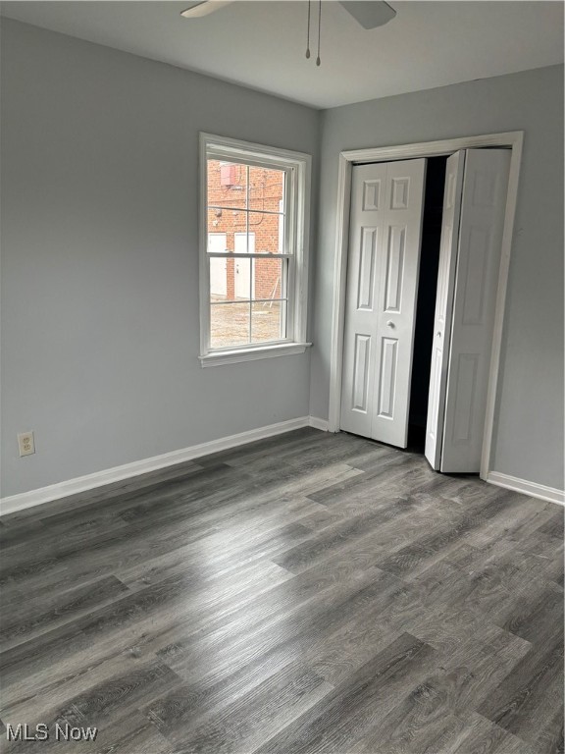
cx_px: 282
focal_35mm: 26
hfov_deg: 53.1
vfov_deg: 67.3
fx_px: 566
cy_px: 377
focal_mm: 5.96
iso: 125
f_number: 1.6
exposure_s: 1/72
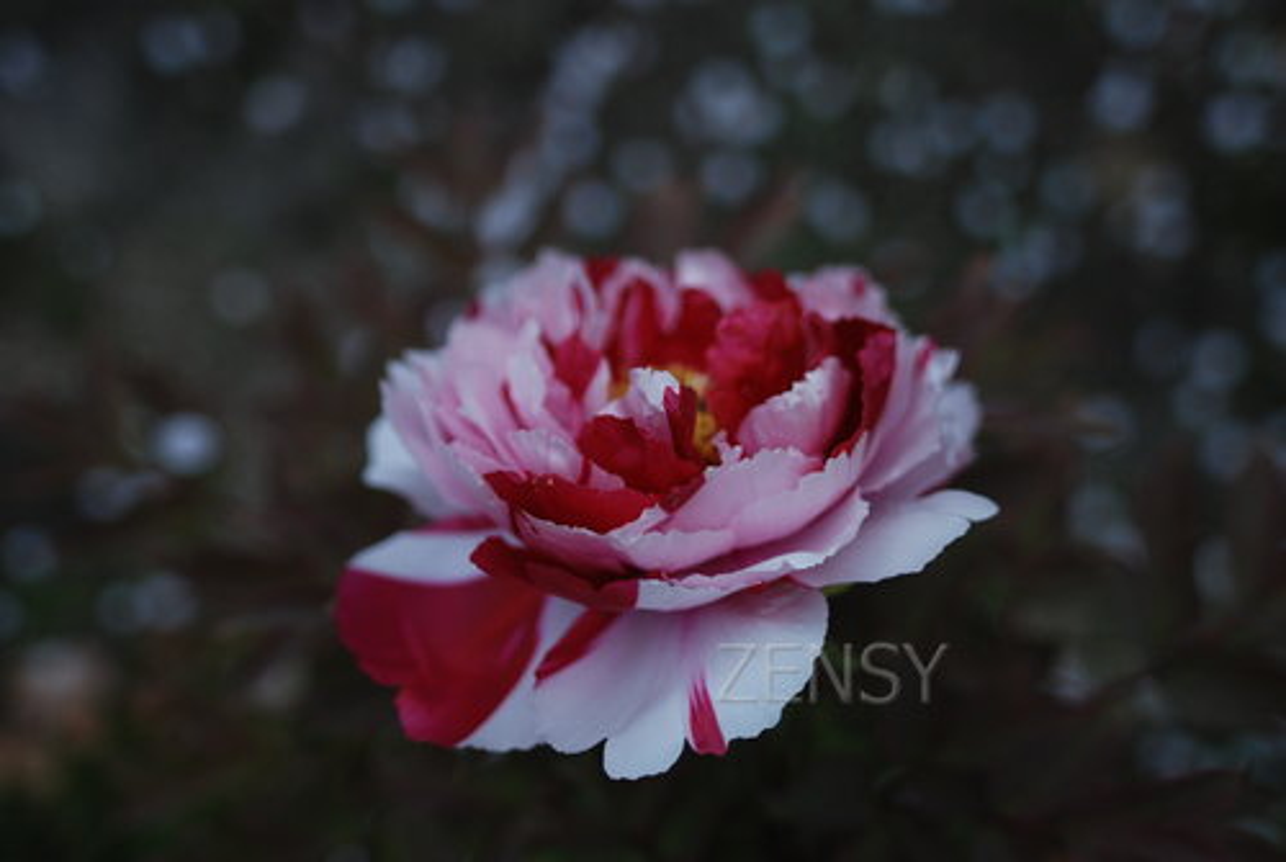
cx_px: 643
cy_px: 431
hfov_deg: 53.1
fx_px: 1288
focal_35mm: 36
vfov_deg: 37.0
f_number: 1.8
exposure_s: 1/1000
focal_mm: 24
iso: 160
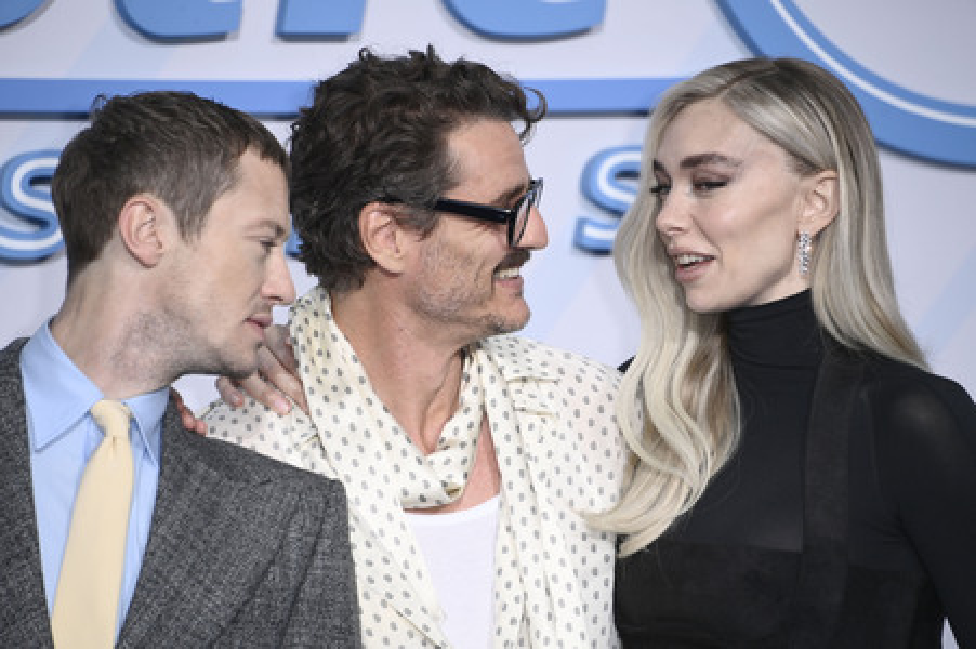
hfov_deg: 6.9
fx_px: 8127
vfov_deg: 4.6
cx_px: 488
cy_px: 324
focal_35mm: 300
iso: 400
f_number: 5.6
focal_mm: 300
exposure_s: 1/200
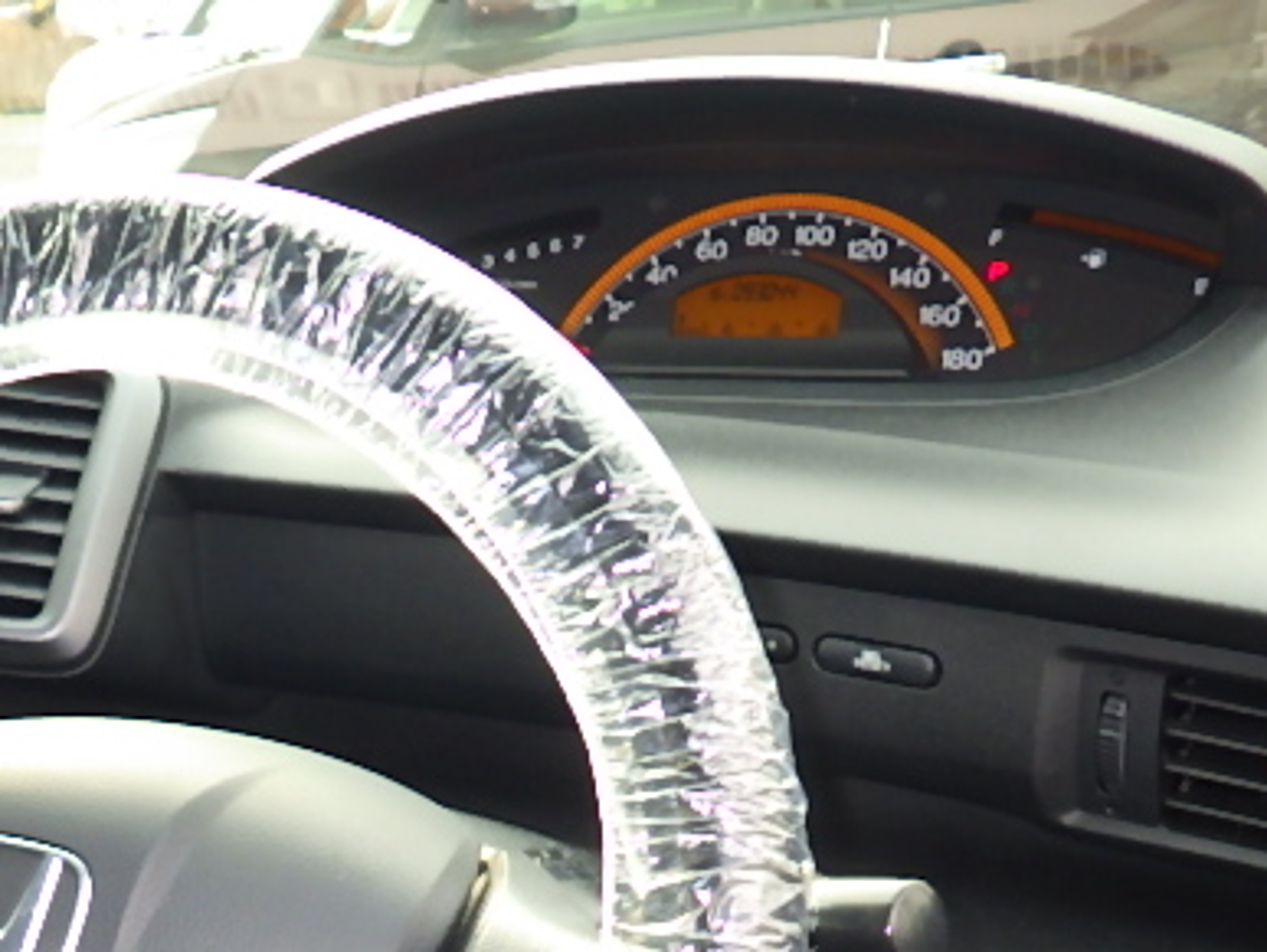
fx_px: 2711
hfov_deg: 25.4
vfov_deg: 19.2
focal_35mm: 74
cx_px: 98
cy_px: 1031
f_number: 3.5
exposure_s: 1/50
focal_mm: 5
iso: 125
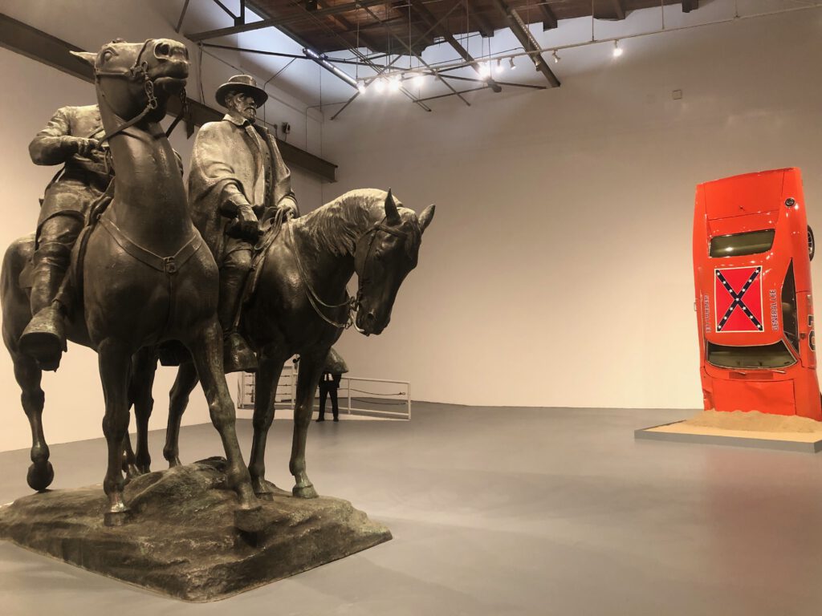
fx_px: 665
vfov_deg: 49.7
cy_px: 308
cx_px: 411
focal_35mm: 28
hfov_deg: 63.4
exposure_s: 1/15
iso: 64
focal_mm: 3.99
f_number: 1.8
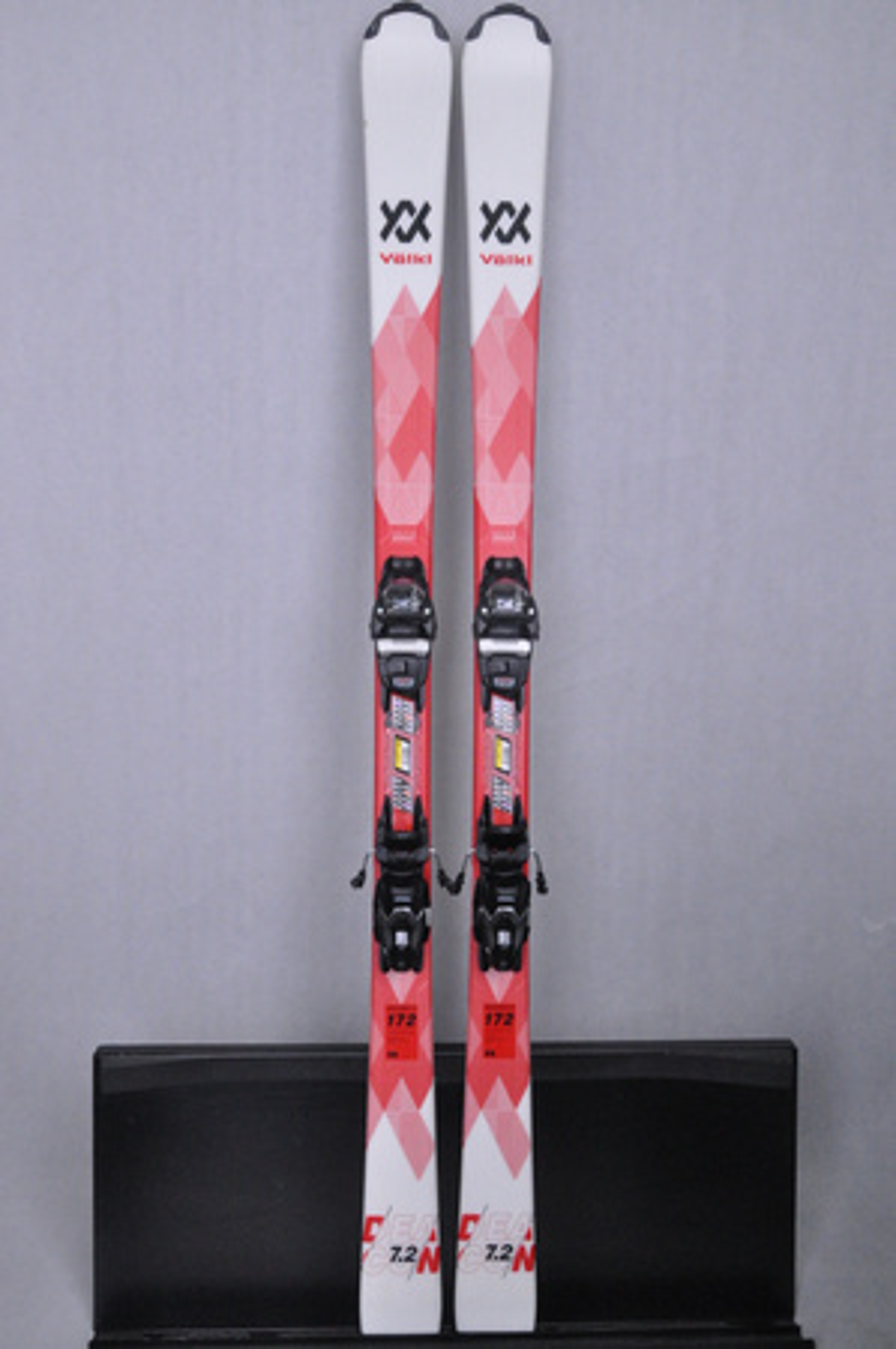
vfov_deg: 57.3
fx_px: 1235
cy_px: 674
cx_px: 448
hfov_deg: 39.9
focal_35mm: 33
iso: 3200
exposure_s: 1/125
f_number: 9.5
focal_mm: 22
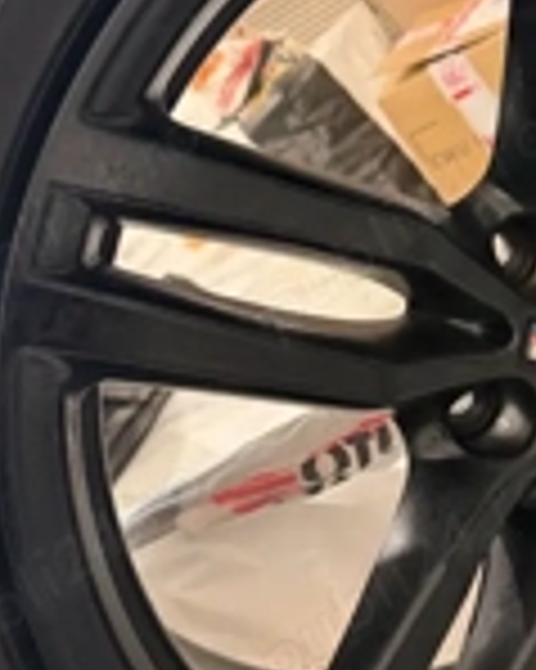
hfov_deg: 23.5
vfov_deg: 30.0
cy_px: 279
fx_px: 1251
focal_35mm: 63
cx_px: 495
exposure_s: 1/33
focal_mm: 6.76
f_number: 1.78
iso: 800
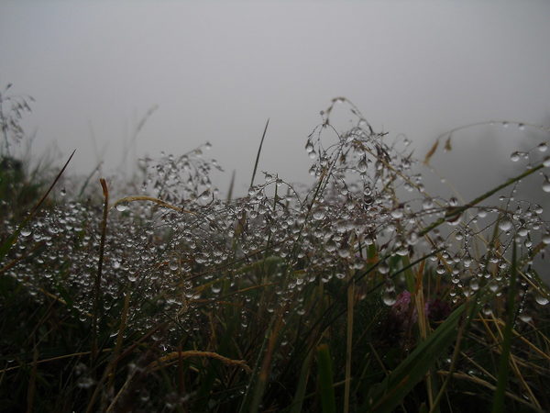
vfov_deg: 39.7
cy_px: 206
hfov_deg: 51.4
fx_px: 572
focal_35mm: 36
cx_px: 275
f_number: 7.8
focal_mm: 6.3
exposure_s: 1/125
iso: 100
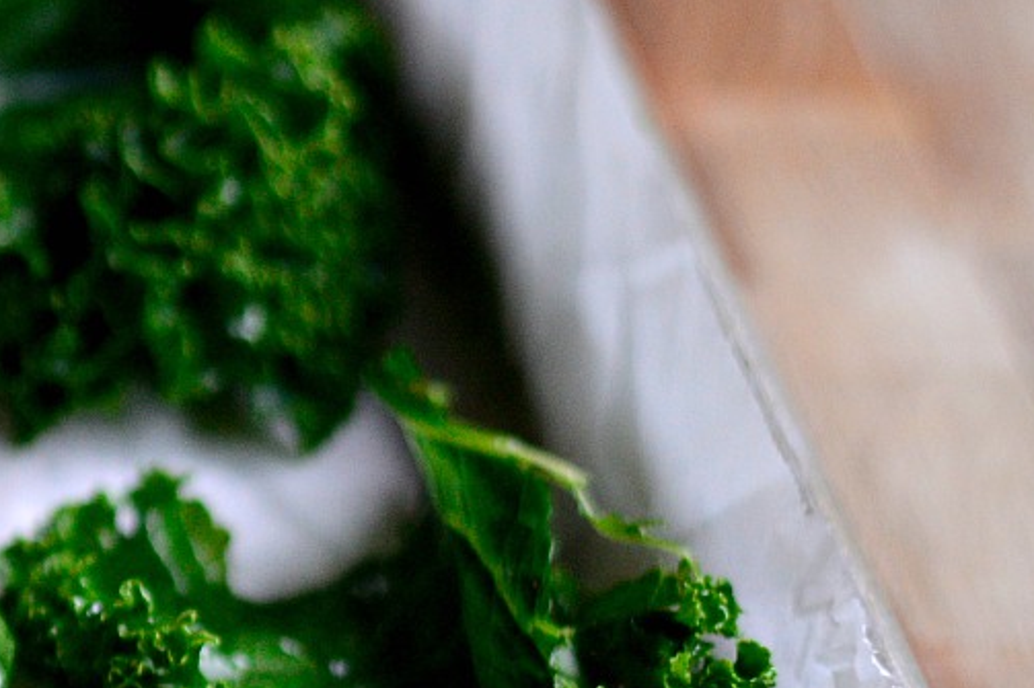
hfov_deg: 8.9
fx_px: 6202
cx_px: -1169
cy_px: 599
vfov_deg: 6.3
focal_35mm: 216
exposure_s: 1/100
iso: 1000
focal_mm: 50
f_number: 2.8
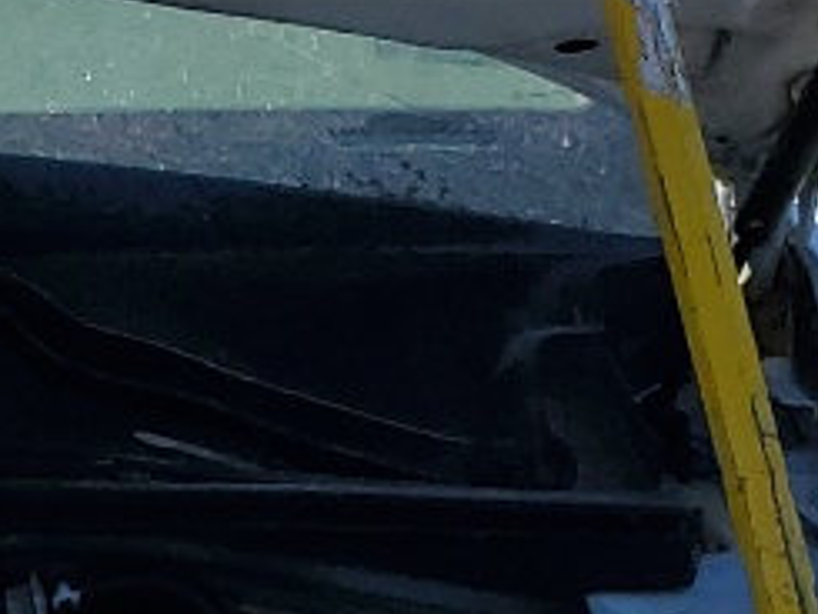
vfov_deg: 8.0
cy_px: 1505
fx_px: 4019
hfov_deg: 10.7
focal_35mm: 170
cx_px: -785
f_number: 1.5
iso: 50
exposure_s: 1/5000
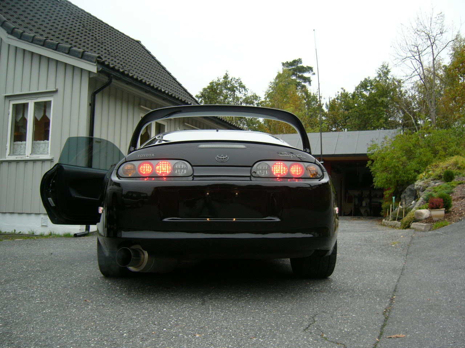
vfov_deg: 40.7
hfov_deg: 52.6
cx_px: 232
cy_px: 174
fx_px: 470
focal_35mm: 35
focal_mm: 5.8
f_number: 2.8
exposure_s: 1/40
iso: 100
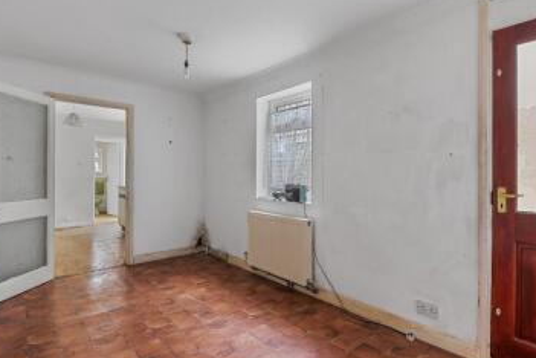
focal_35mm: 19
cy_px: 175
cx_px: 292
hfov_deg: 86.7
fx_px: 283
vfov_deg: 64.5
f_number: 8
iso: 400
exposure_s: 1/1.25
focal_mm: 14
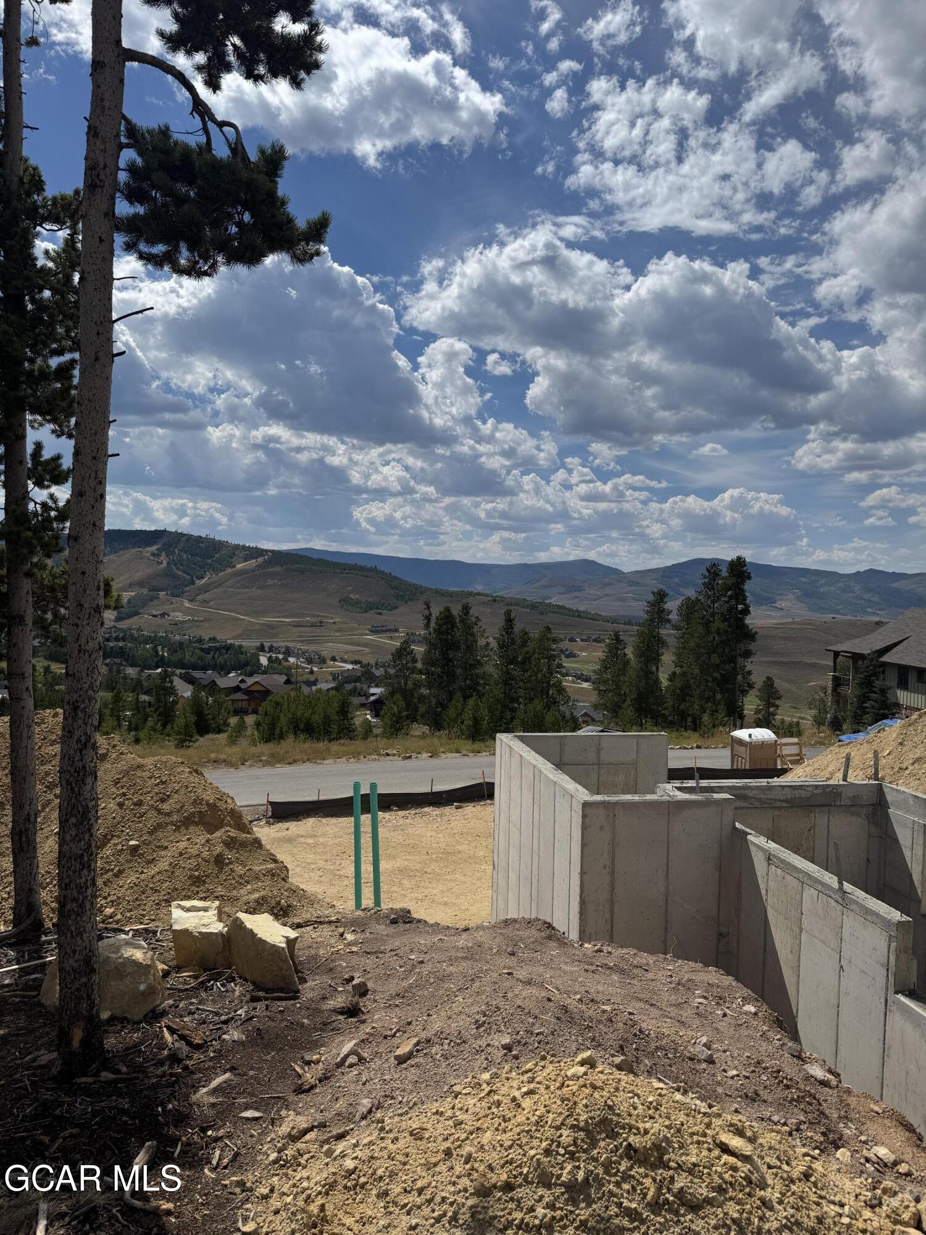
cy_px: 618
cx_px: 463
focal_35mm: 24
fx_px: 856
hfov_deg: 56.8
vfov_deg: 71.6
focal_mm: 6.76
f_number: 1.78
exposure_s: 1/12346
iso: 80
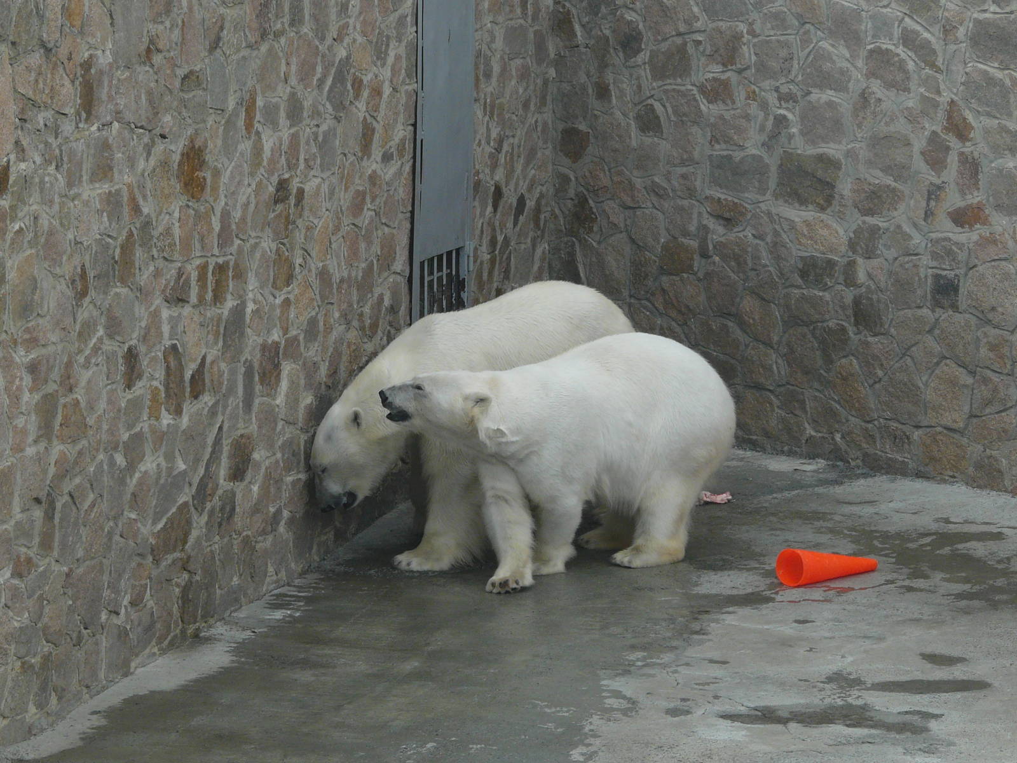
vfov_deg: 8.1
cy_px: 382
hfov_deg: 10.7
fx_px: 5406
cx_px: 508
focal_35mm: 184
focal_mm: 23.7
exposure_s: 1/250
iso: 100
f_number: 4
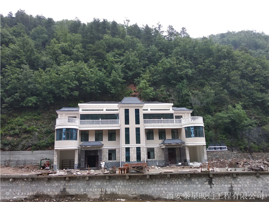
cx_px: 134
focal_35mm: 26
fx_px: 202
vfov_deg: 53.1
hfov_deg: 67.3
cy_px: 101
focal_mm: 3.81
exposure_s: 1/50
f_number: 2.2
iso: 250
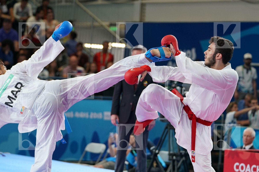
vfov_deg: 8.3
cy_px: 86
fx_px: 1187
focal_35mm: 165
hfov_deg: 12.5
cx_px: 130
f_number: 2.8
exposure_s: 1/1000
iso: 2000
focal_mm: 110
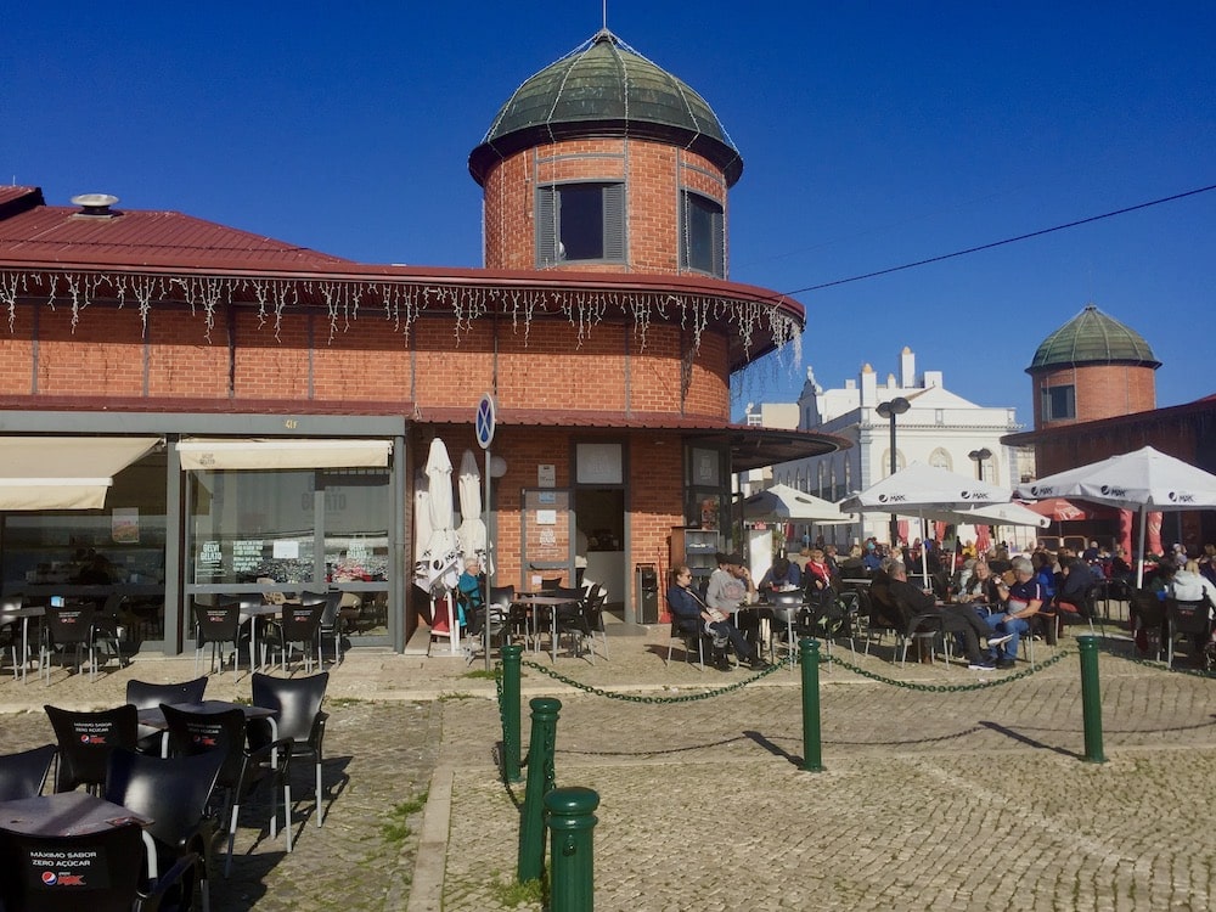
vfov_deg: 48.2
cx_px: 608
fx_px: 1019
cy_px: 456
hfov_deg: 61.7
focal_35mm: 29
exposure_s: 1/3597
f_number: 2.2
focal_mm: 4.15
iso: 32
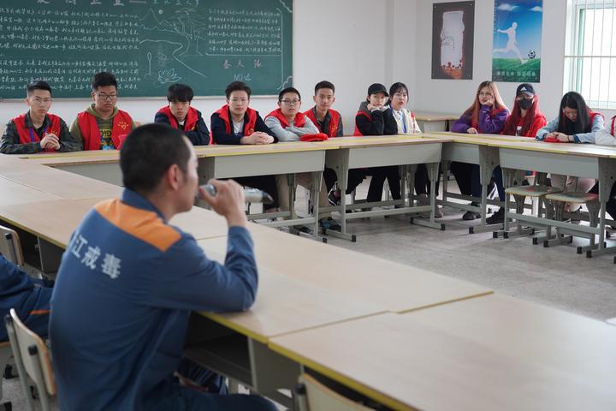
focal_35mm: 52
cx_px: 308
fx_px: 890
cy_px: 206
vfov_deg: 26.0
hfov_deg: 38.2
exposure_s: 1/160
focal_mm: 52
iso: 1600
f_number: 4
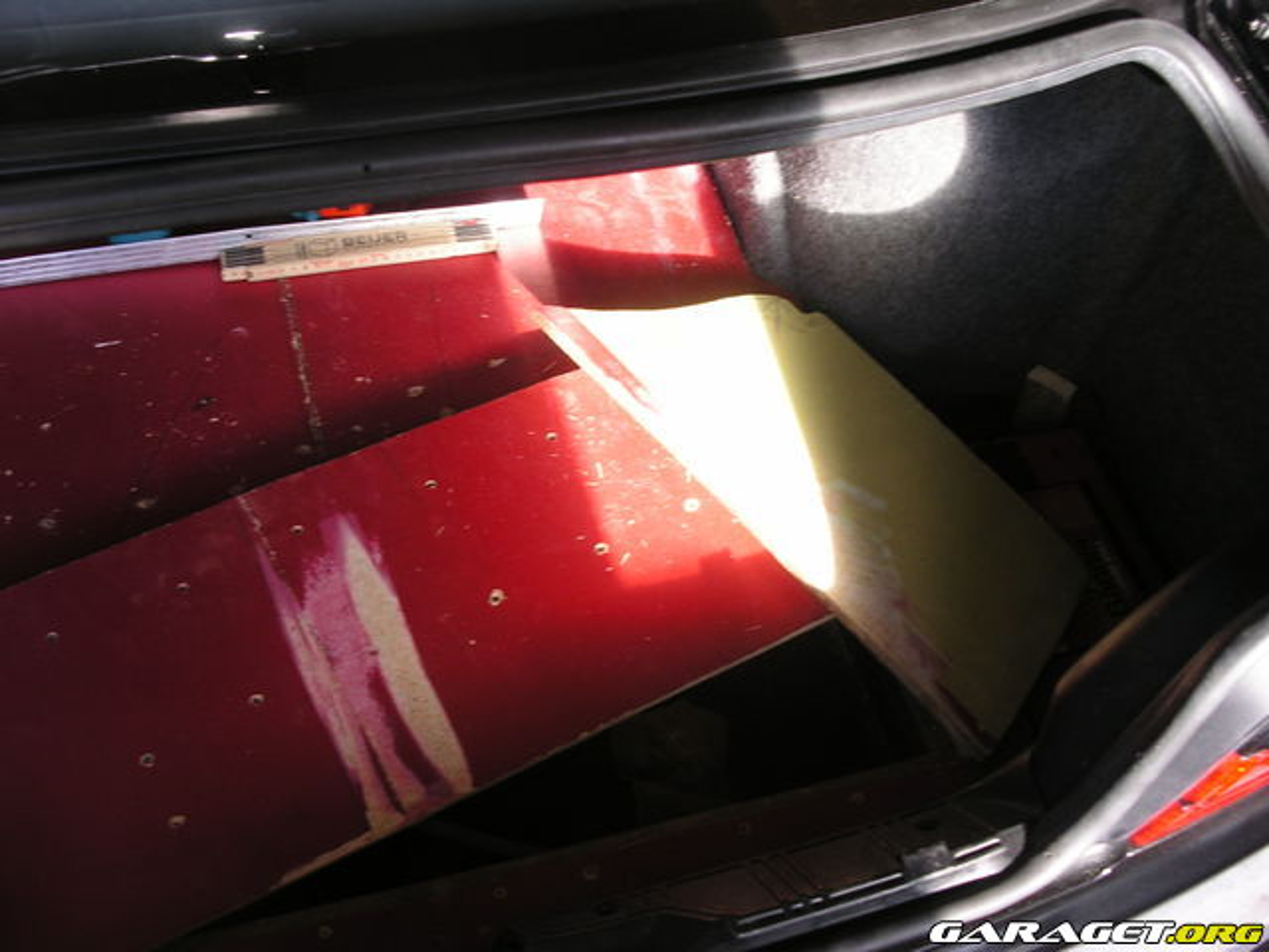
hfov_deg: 49.0
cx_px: 634
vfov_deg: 37.7
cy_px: 476
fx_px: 1393
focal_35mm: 38
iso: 100
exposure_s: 1/60
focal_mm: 7.8
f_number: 4
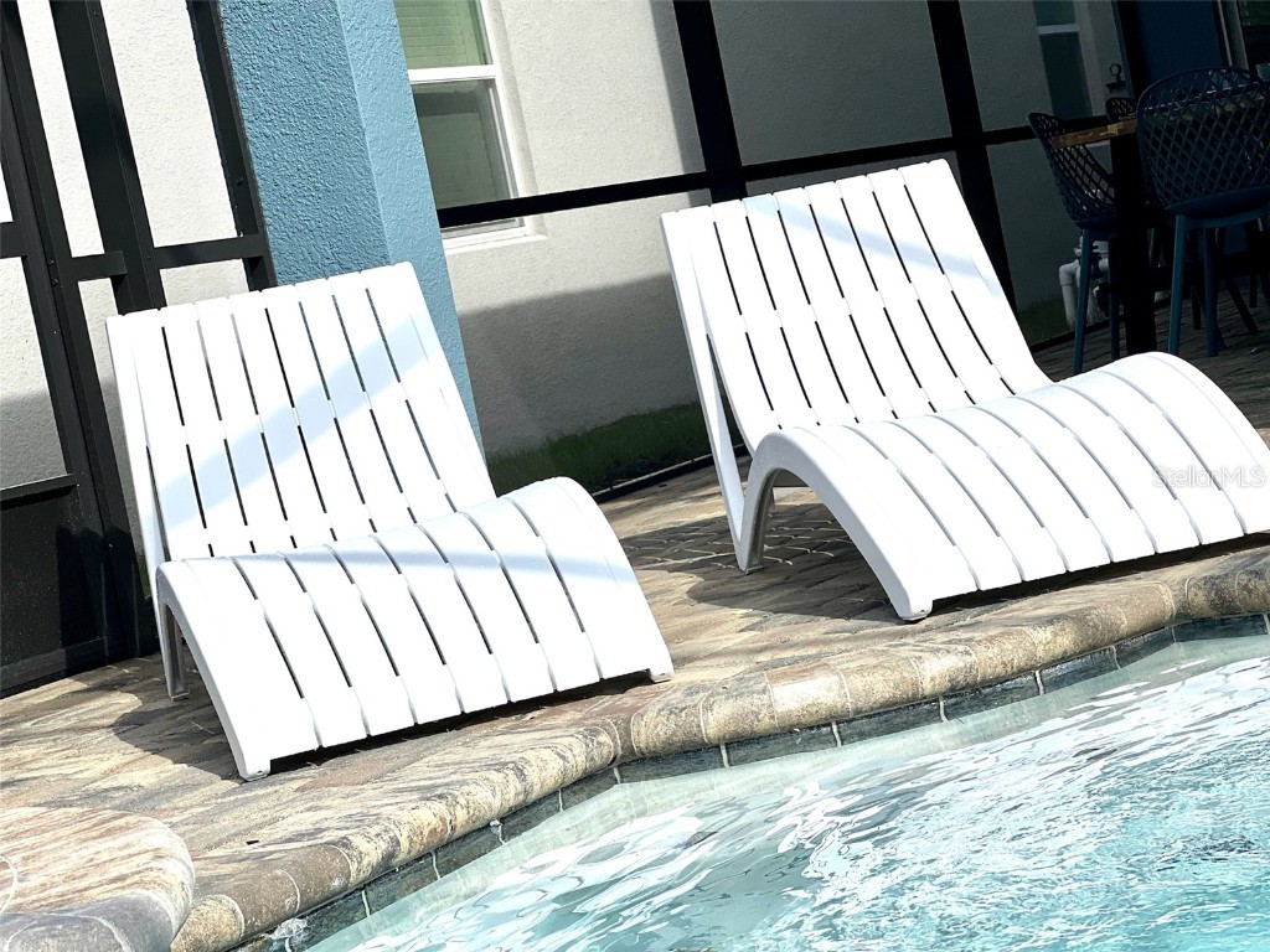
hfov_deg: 25.3
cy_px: 476
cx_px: 635
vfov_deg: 19.1
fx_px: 2825
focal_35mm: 77
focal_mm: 9
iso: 32
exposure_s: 1/797
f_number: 2.8
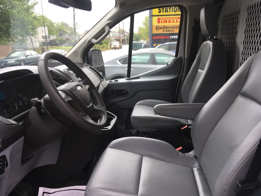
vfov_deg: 48.2
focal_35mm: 29
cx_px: 130
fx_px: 219
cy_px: 98
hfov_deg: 61.7
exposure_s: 1/120
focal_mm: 4.15
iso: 40
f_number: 2.2
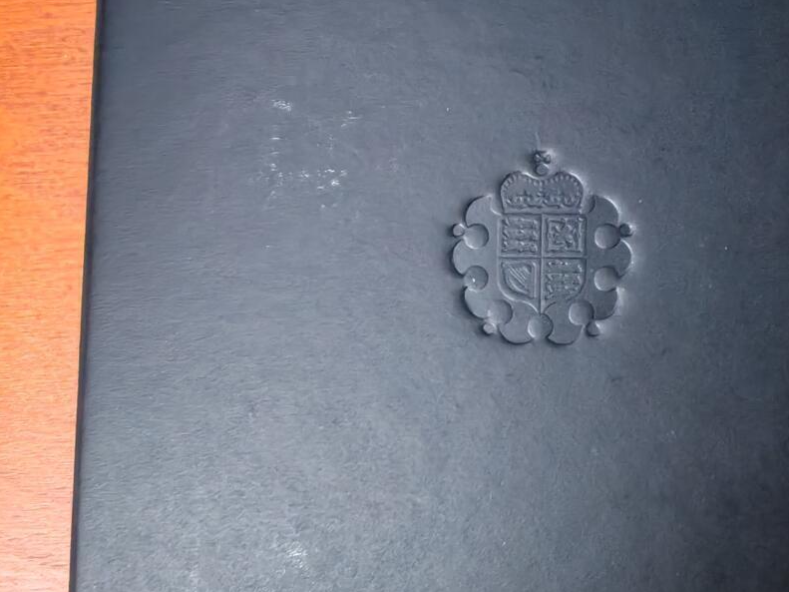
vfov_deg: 31.5
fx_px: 1048
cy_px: 281
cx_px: 489
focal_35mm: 46
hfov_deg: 41.0
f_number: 2.2
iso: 200
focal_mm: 1.96
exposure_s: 1/20
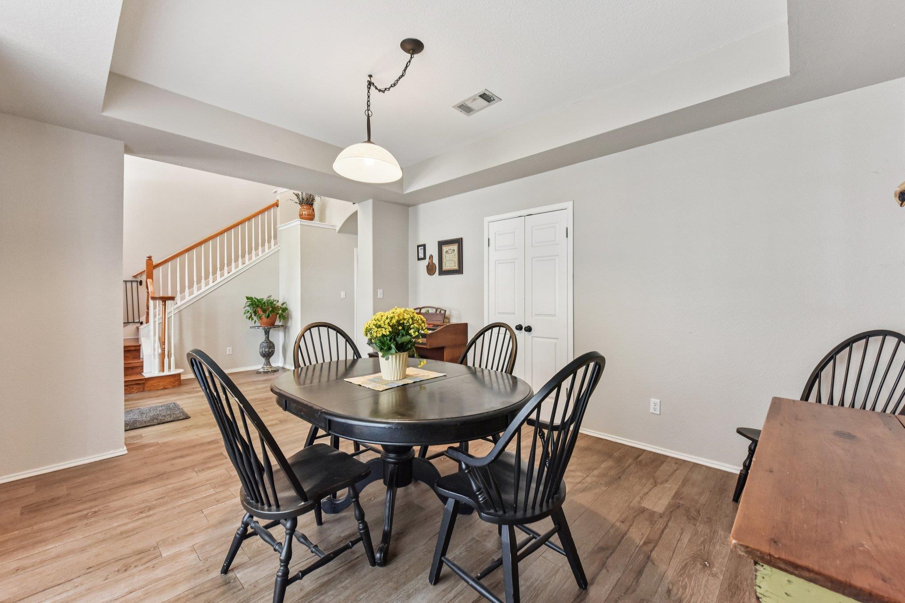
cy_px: 302
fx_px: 352
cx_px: 452
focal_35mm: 14
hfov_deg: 104.3
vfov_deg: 81.2
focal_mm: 14
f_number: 8
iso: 1250
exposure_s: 1/15
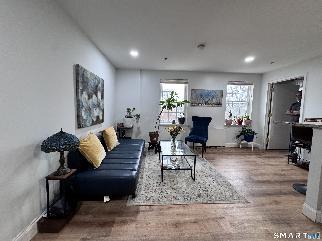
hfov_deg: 102.1
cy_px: 120
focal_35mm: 14
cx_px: 161
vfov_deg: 85.7
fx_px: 130
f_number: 2.2
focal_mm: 2.22
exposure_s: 1/120
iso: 320
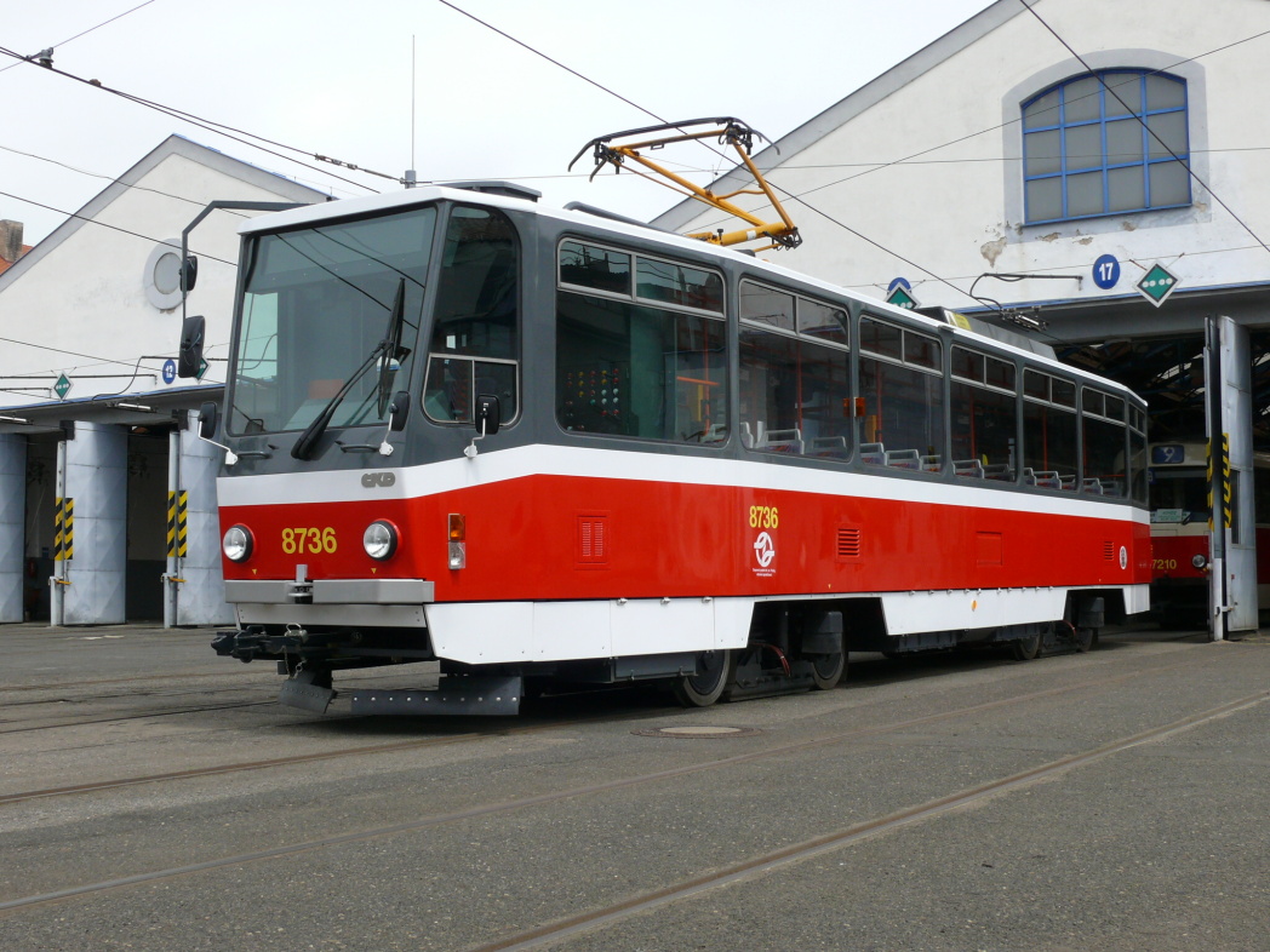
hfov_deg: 42.9
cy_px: 476
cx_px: 635
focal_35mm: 44
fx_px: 1614
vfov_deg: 32.9
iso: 100
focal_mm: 8.6
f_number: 5.6
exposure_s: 1/400
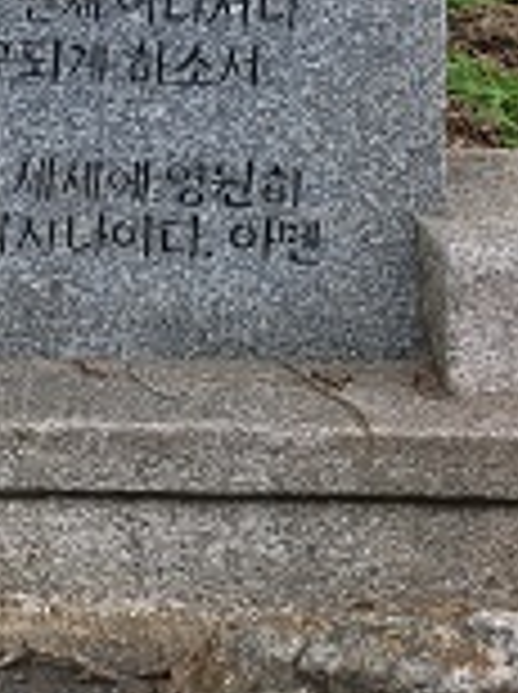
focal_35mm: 113
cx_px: -128
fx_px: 2261
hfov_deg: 12.7
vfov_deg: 14.8
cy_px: -616
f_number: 1.8
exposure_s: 1/124
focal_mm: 5.4
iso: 40
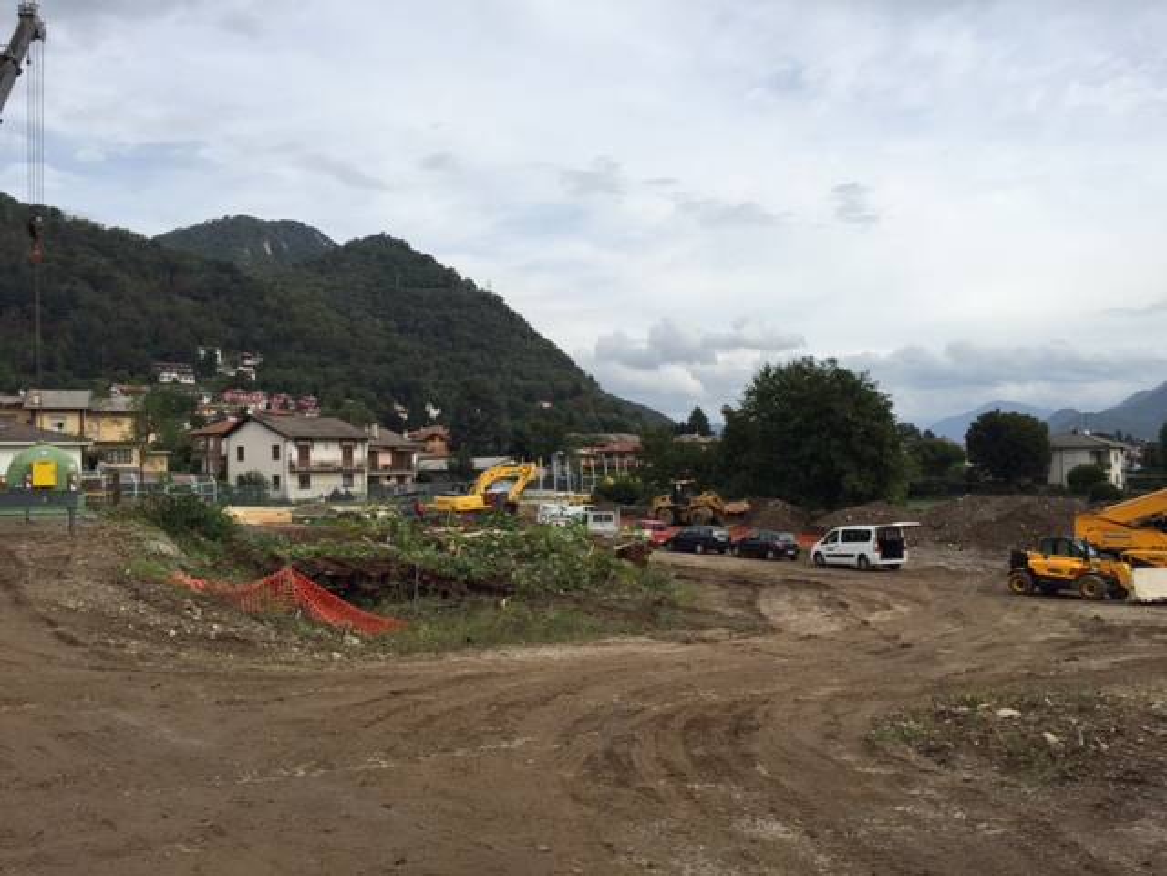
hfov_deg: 61.7
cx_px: 584
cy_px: 438
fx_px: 978
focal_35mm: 29
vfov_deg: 48.2
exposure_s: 1/1883
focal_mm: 4.15
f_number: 2.2
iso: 32
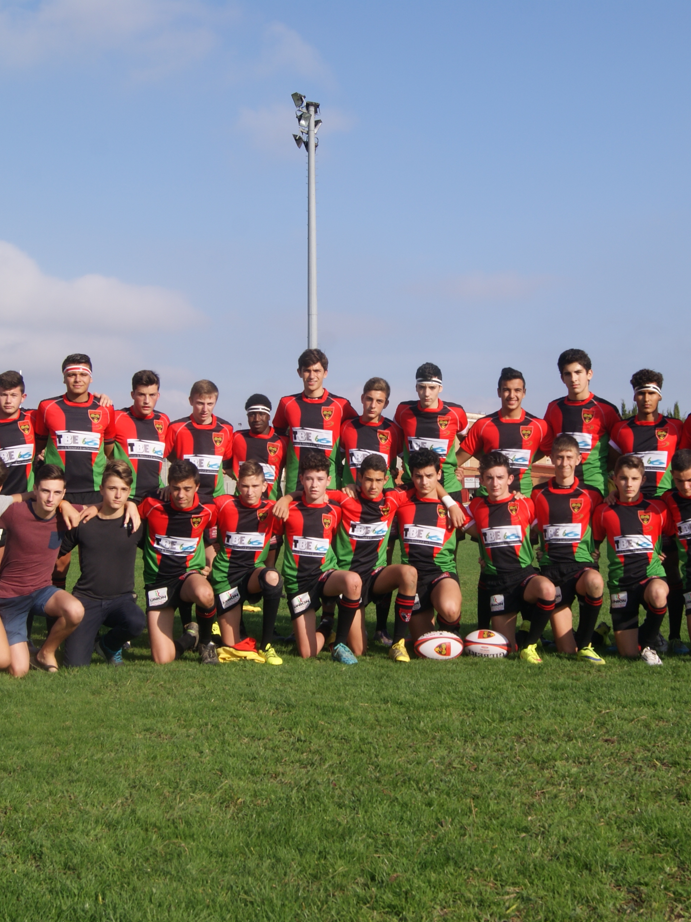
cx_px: 396
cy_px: 460
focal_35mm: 52
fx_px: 1384
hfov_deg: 28.0
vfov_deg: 36.8
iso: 100
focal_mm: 24
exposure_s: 1/160
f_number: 10
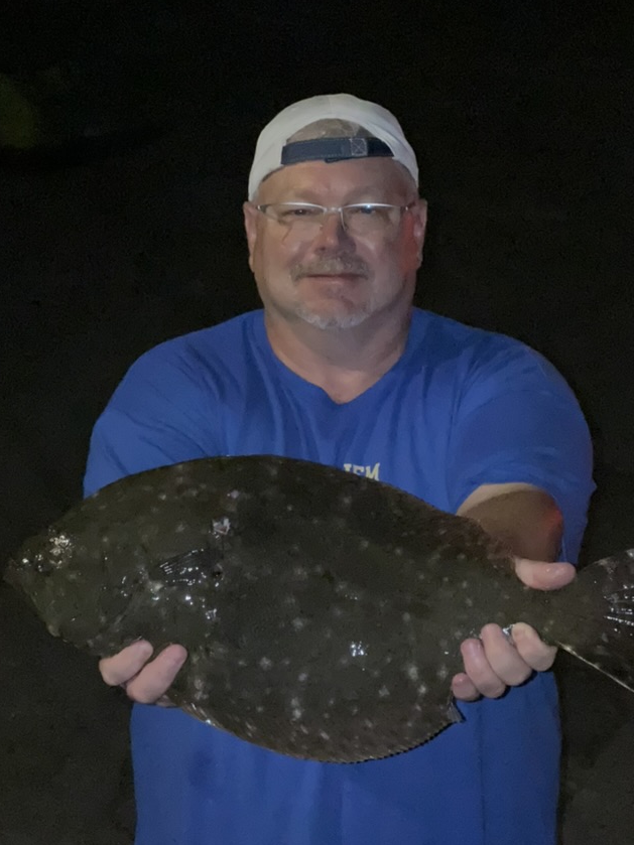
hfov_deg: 15.7
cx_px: 328
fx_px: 2296
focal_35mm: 94
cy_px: 511
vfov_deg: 20.8
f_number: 2.8
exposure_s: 1/34
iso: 1250
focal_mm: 9
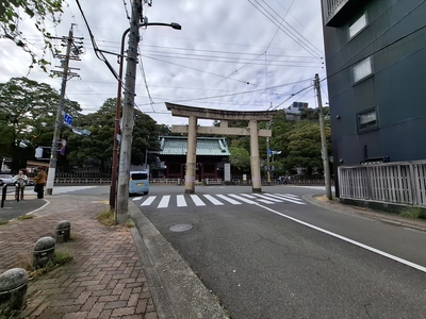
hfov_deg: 106.2
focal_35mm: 13
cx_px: 213
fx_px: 160
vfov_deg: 89.9
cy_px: 160
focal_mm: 1.74
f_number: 2.2
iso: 40
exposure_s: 1/1062
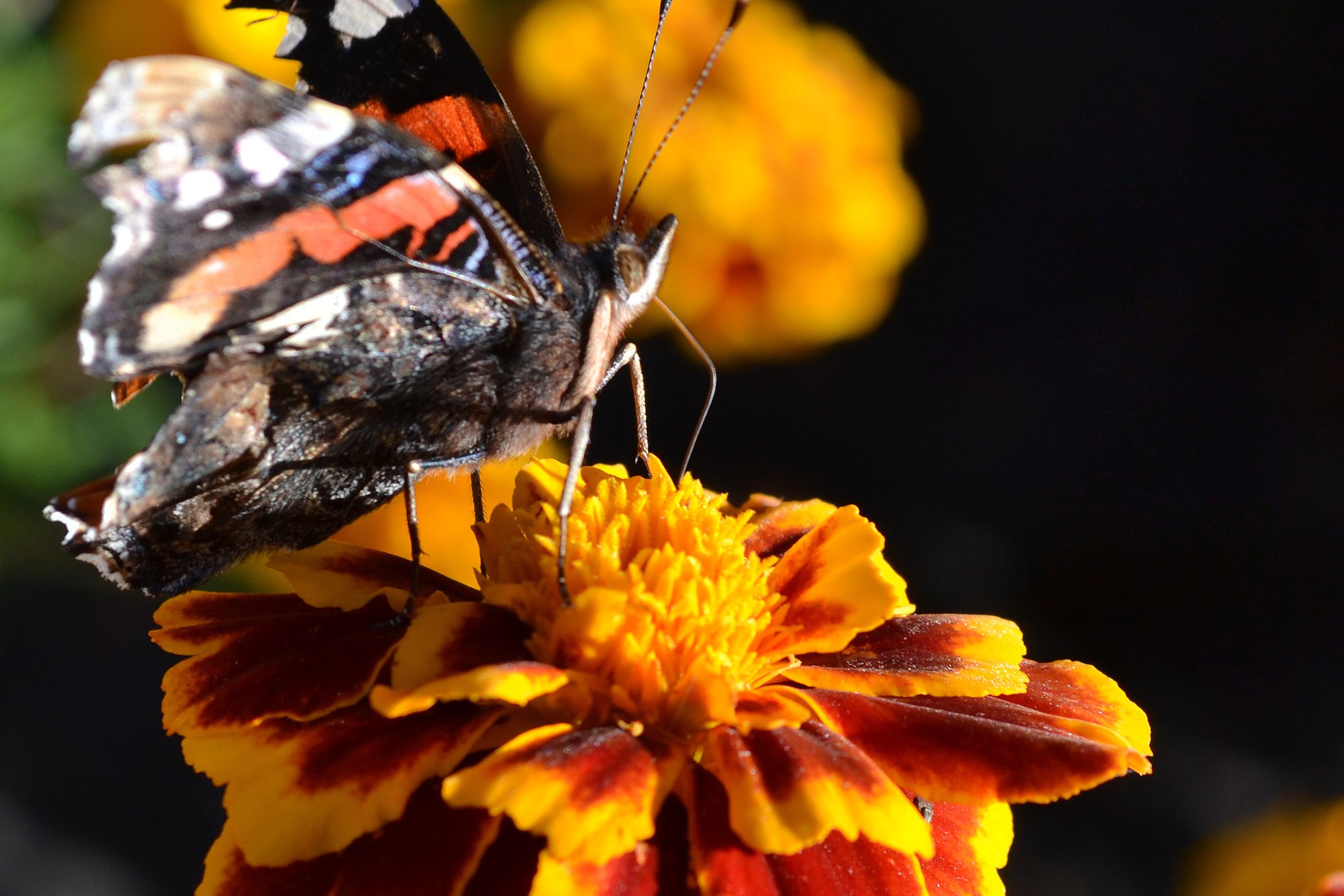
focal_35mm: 150
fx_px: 5599
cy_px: 549
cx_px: 639
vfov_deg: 9.1
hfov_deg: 13.7
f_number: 8
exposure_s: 1/125
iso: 100
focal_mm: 52
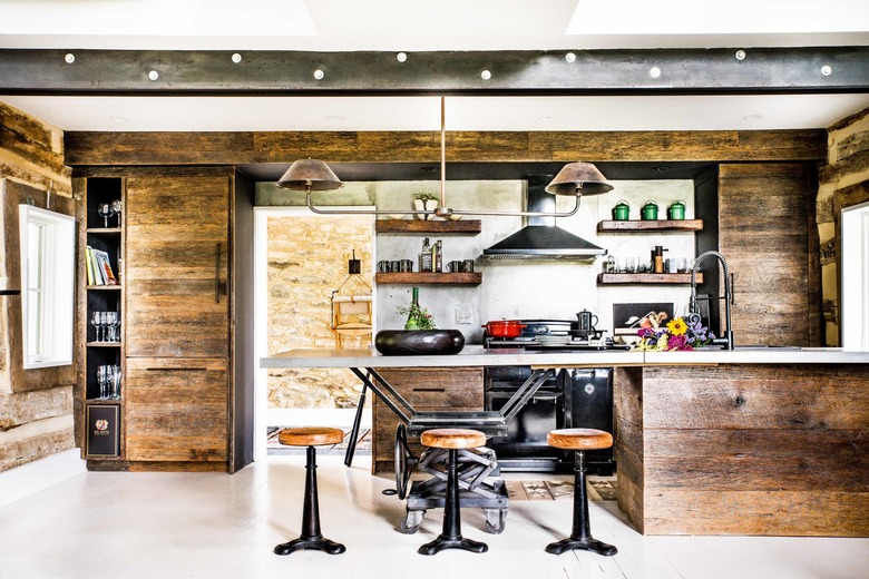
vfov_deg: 37.9
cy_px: 290
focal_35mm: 35
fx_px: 845
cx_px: 434
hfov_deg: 54.4
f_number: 11
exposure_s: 1/8
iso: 640
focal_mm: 35
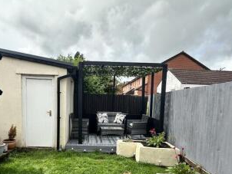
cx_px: 98
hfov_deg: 64.9
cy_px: 123
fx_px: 181
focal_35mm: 27
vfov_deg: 50.0
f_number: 2.2
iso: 40
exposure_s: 1/1195
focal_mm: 2.22
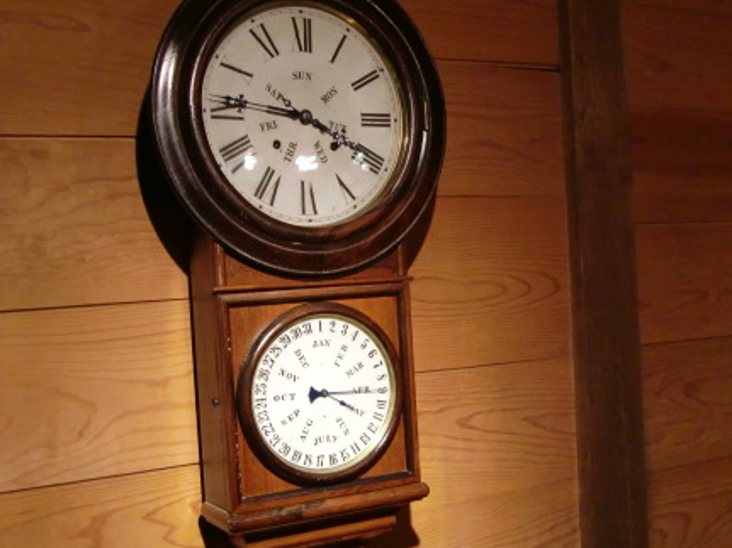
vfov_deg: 29.6
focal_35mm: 49
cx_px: 372
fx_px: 1036
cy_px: 329
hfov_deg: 38.9
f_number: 2.7
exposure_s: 1/100
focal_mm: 5.8
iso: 400
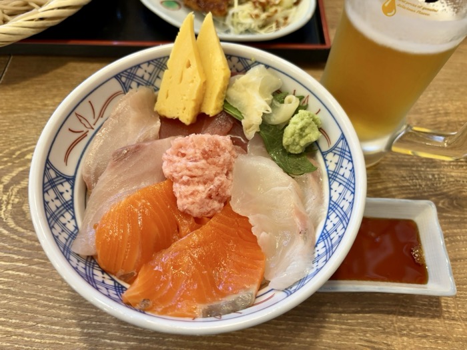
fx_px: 351
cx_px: 234
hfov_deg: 67.3
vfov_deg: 53.1
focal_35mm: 26
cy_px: 175
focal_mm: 5.96
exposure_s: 1/100
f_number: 1.6
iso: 125
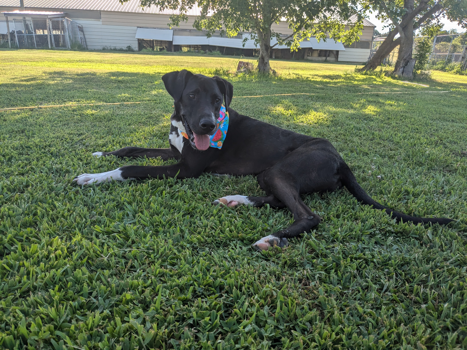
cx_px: 234
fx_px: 364
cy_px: 175
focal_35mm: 27
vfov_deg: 51.4
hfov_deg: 65.3
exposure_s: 1/1063
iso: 31
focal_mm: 4.38
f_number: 1.73
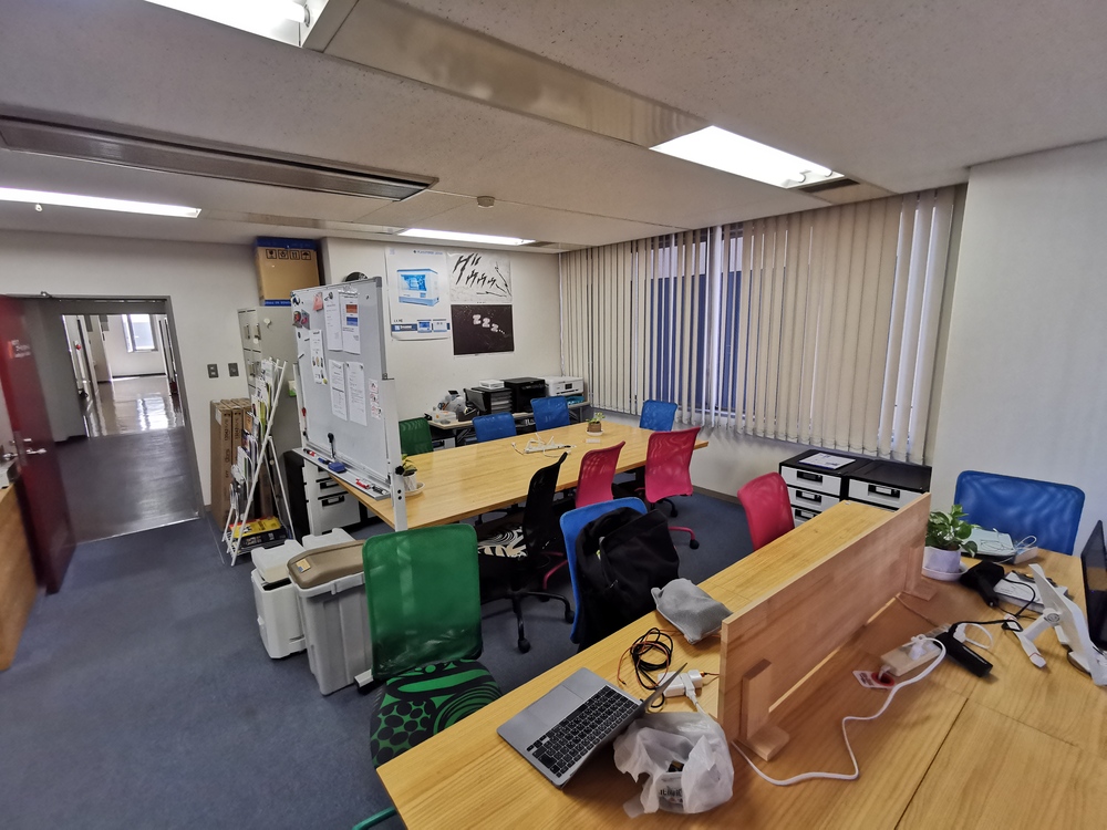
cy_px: 415
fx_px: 512
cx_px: 554
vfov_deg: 78.1
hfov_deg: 94.5
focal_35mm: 16
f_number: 2.2
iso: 125
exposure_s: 1/50
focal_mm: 2.35
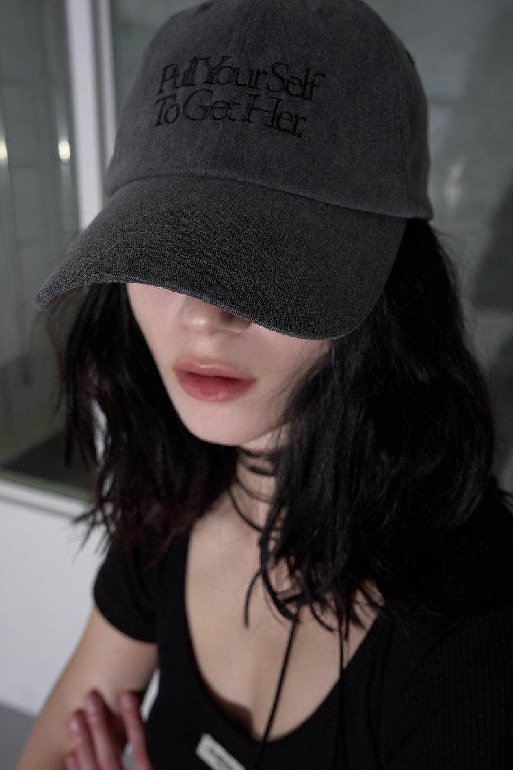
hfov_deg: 40.0
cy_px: 385
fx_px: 705
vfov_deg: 57.2
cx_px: 256
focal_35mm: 33
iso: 125
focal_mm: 33
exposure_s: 1/125
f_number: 8
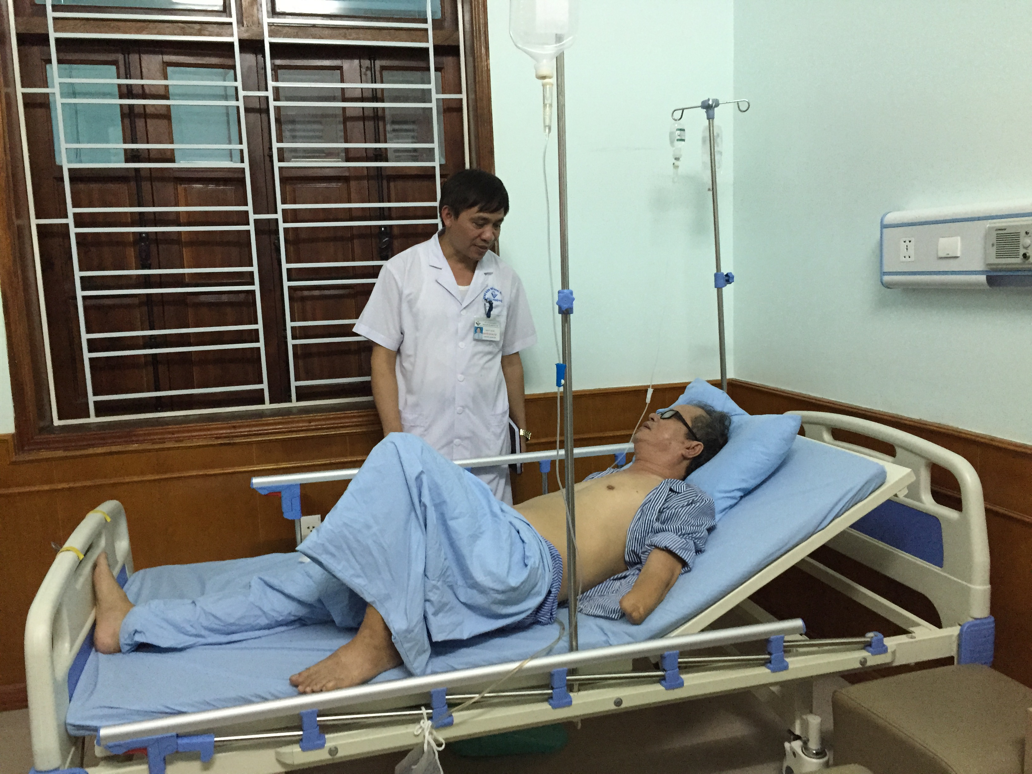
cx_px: 516
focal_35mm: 29
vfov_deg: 48.2
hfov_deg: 61.7
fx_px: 865
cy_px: 387
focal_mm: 4.15
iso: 250
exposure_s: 1/24
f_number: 2.2
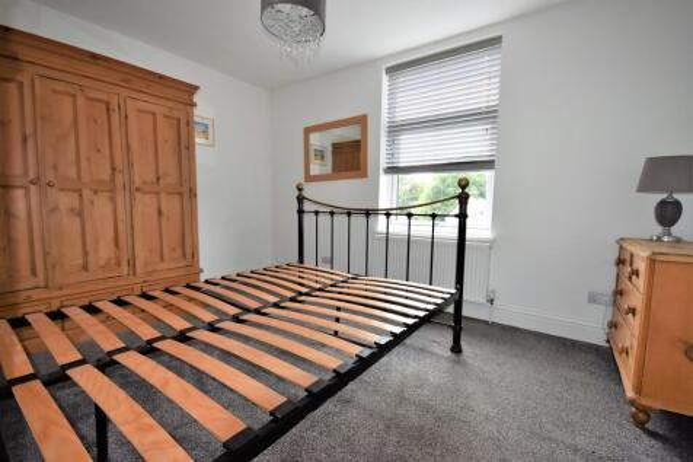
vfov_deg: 77.3
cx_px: 346
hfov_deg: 100.4
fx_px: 289
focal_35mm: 15
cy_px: 231
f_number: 5.6
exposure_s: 1/125
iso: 720
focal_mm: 10
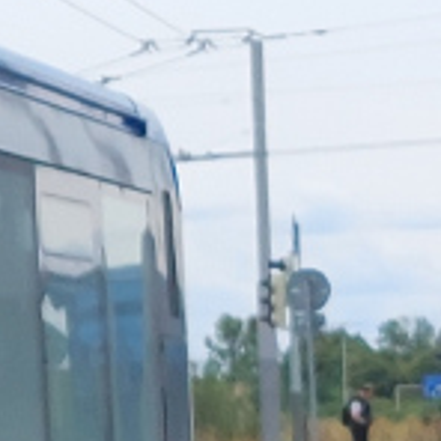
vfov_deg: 9.3
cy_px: 529
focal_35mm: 186
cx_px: -1079
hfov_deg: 7.6
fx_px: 2681
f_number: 1.8
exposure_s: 1/618
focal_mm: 5.23
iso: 25
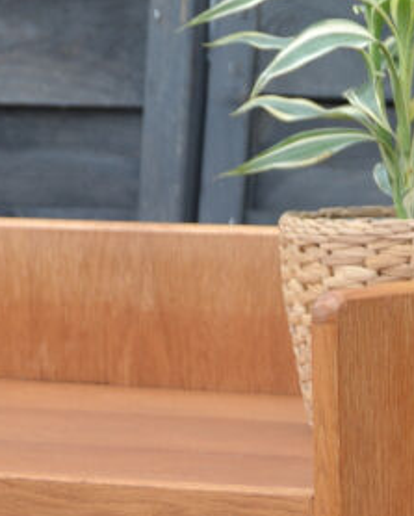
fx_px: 4220
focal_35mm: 276
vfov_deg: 6.9
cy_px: 731
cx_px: 418
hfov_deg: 5.6
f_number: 5.6
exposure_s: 1/125
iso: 140
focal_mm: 52
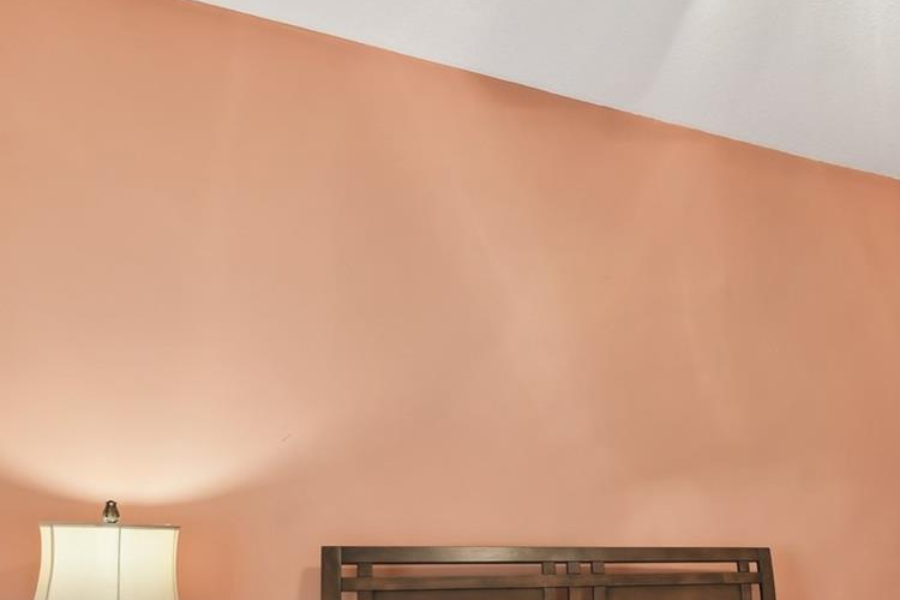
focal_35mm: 32
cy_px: 540
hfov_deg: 54.4
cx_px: 730
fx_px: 800
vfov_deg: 38.3
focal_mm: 10
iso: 100
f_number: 7.1
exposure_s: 1/3.33
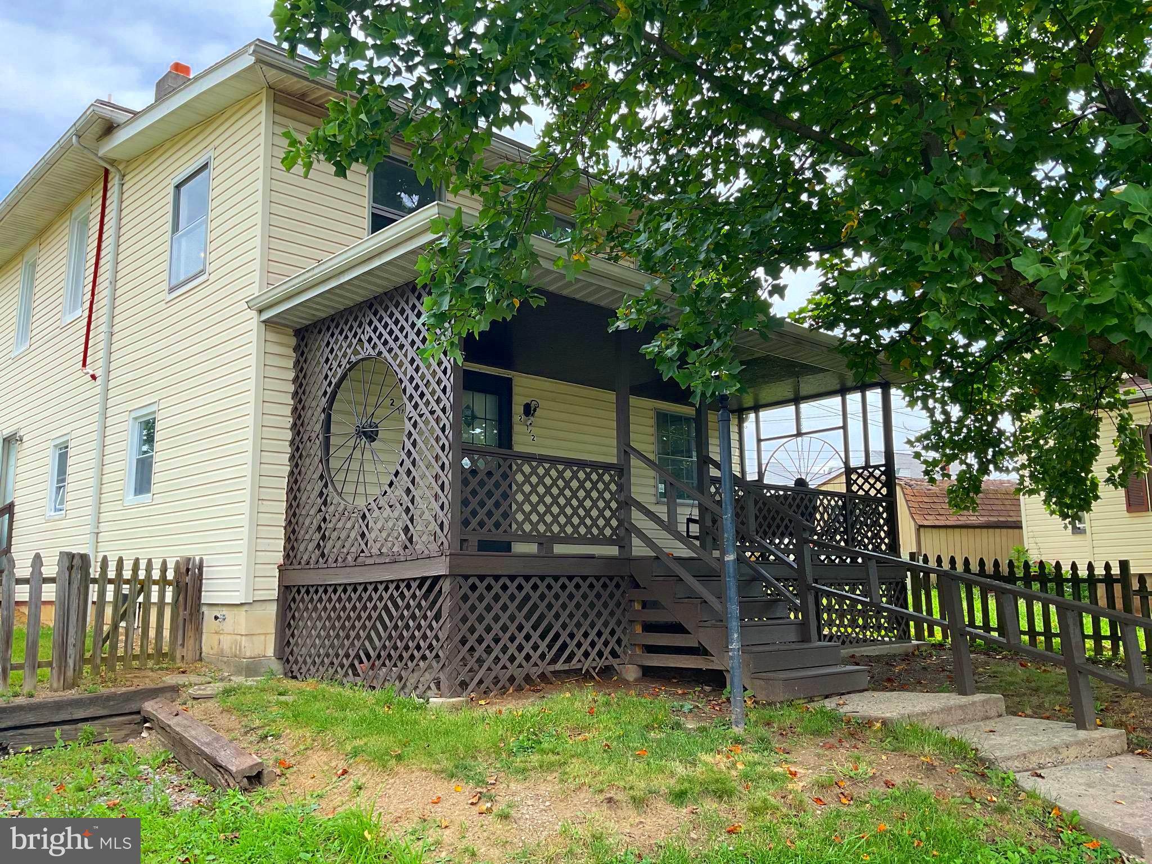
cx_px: 576
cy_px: 432
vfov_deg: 48.2
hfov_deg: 61.7
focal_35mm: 29
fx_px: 965
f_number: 1.8
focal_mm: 3
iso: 16
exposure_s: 1/534
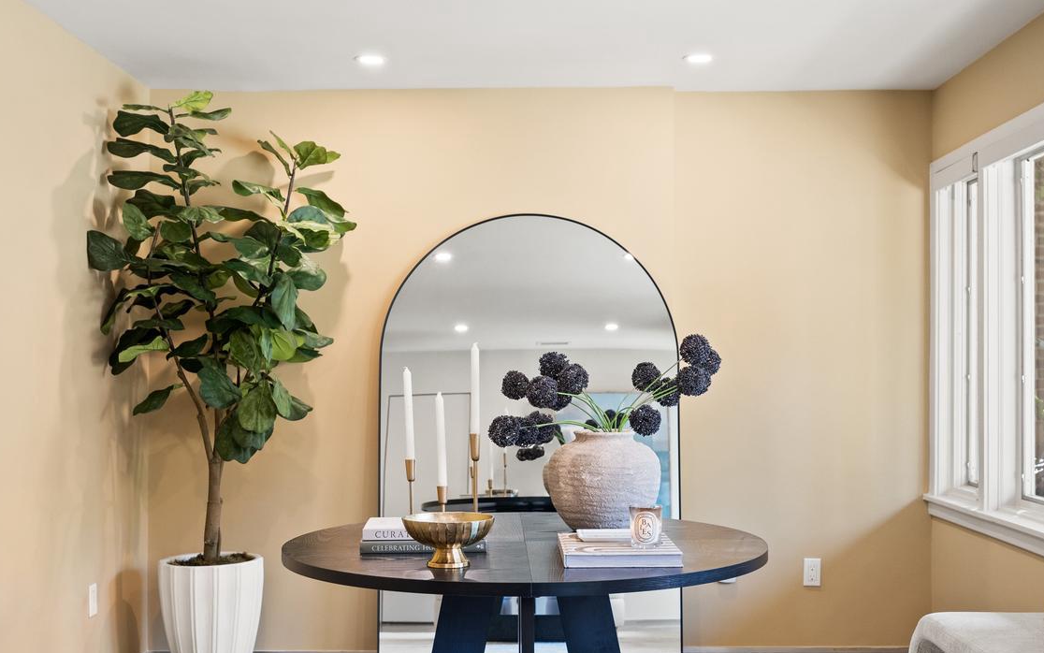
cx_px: 527
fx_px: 1224
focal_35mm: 43
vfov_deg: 29.8
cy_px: 398
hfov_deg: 46.2
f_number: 2.8
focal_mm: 23
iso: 800
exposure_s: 1/30
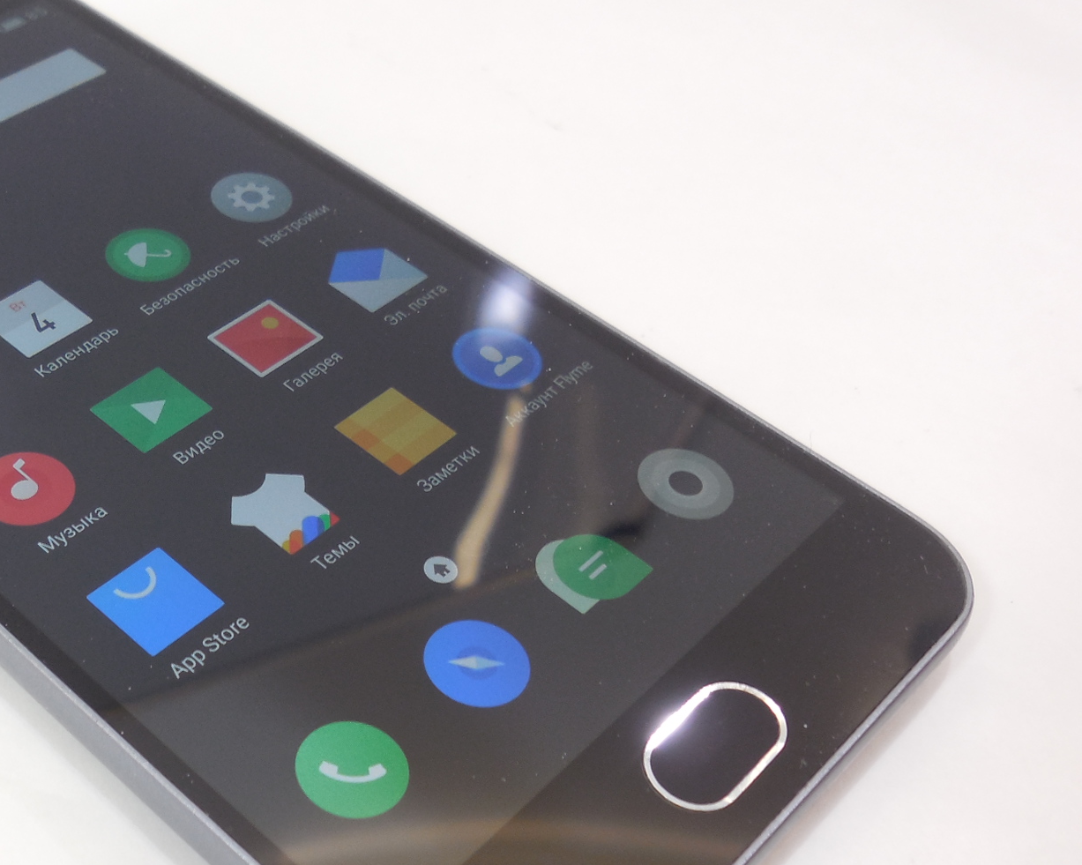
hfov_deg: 37.8
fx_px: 1505
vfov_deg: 32.0
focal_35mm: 47
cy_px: 525
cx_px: 180
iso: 125
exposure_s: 1/40
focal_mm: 4.6
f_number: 3.5
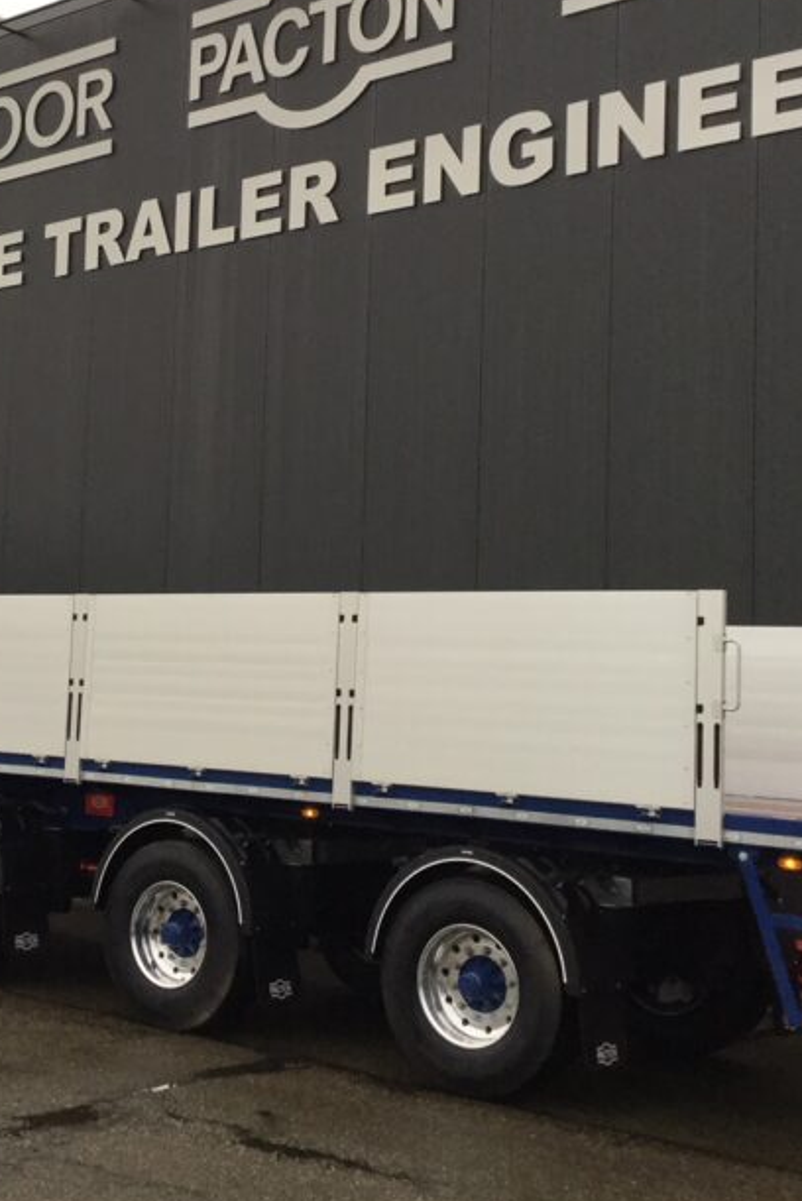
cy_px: 505
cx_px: 159
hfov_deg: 24.7
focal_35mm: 54
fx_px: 1802
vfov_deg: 36.8
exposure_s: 1/33
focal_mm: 3.3
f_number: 2.4
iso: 25
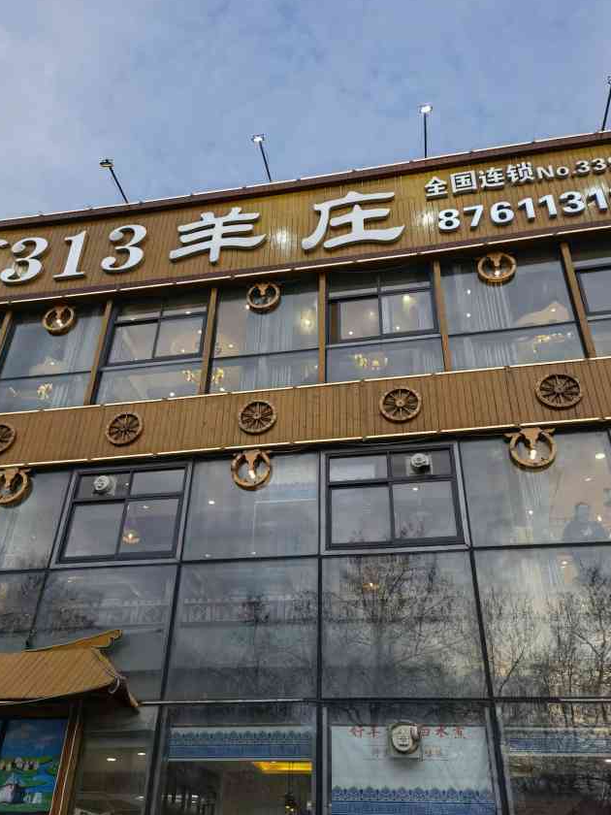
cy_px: 430
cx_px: 283
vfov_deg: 59.9
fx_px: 706
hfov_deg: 46.8
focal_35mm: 30
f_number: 1.9
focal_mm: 6.67
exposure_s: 1/909
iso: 125
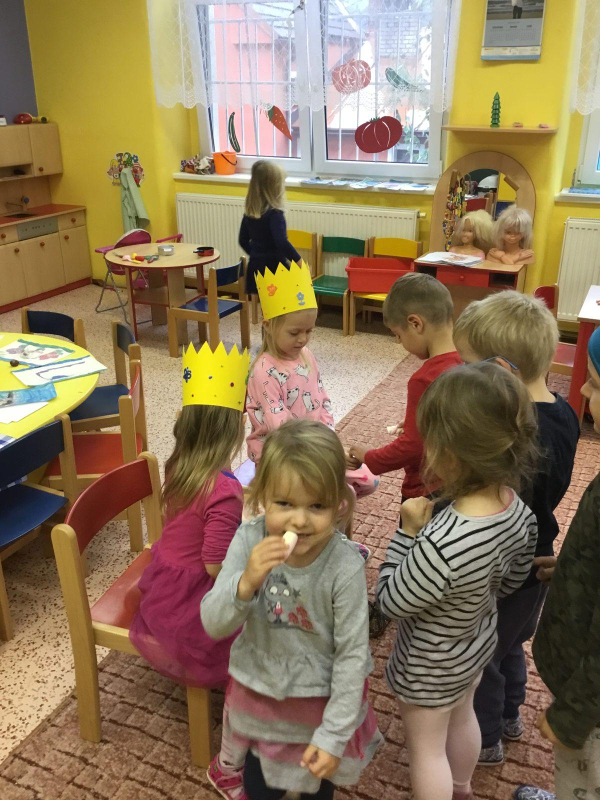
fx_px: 716
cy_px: 400
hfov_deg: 45.4
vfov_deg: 58.4
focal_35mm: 31
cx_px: 300
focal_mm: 3.3
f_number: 2.4
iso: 125
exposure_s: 1/33
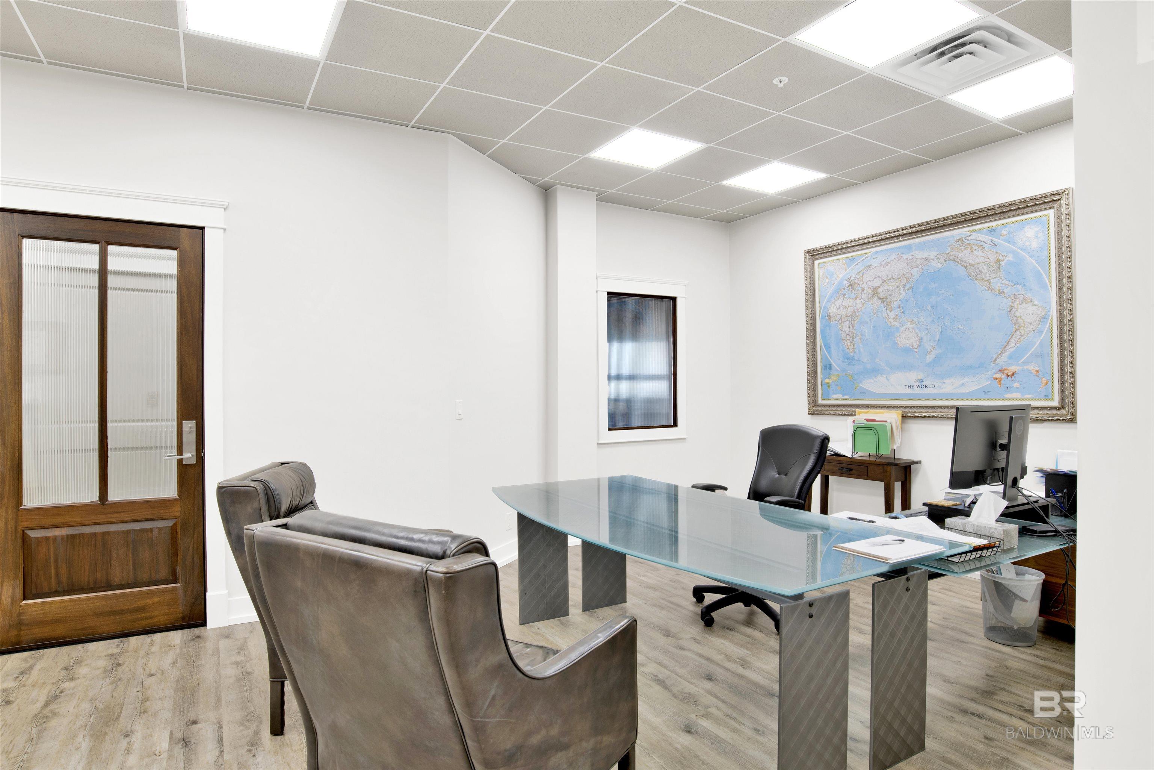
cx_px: 577
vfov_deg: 61.9
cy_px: 385
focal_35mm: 20
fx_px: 641
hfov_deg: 84.0
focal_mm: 20
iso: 200
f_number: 11
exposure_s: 1/50
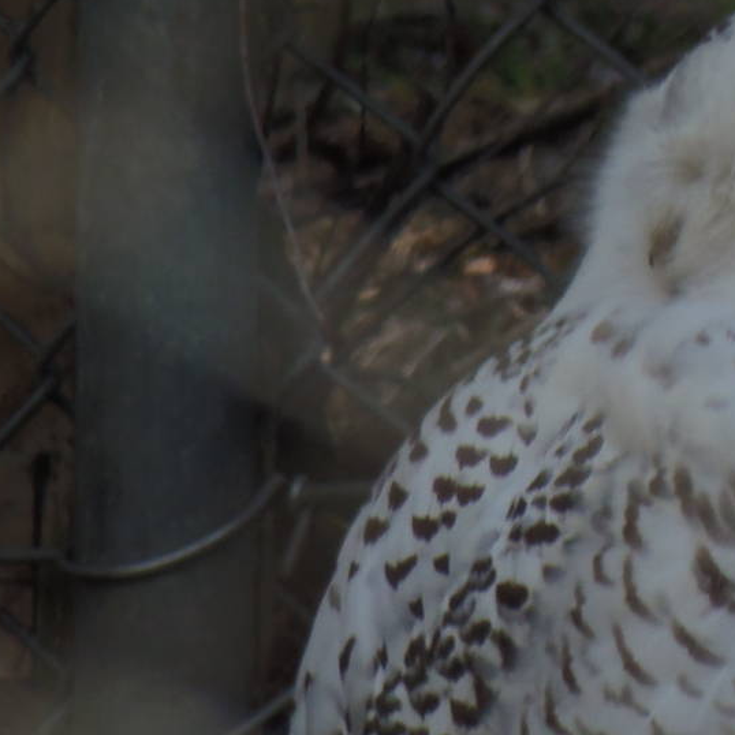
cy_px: 418
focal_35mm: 2272
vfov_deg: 0.8
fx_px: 54579
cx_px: 687
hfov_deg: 0.8
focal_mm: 154.8
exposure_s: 1/250
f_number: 5.7
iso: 100
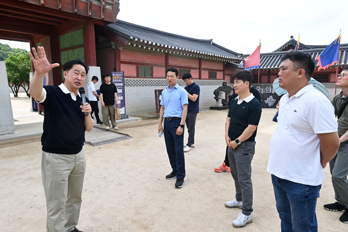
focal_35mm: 24
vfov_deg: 53.1
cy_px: 116
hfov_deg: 73.7
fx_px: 232
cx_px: 174
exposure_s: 1/400
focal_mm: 24
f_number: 9
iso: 500
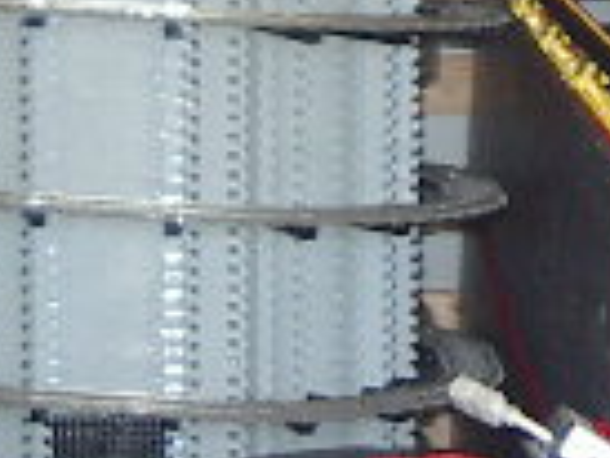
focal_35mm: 177
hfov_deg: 10.9
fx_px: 3122
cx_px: 784
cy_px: -98
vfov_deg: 8.3
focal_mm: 5.8
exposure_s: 1/60
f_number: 2.6
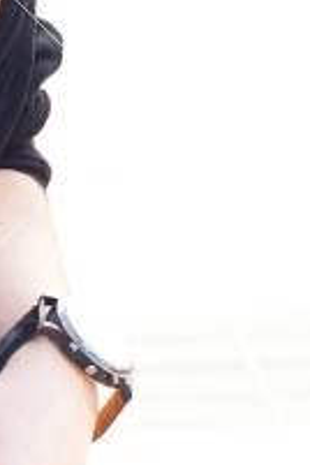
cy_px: 116
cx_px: -378
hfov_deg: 2.8
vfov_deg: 4.3
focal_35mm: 484
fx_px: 6251
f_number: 5.6
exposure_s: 1/125
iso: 200
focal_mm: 50
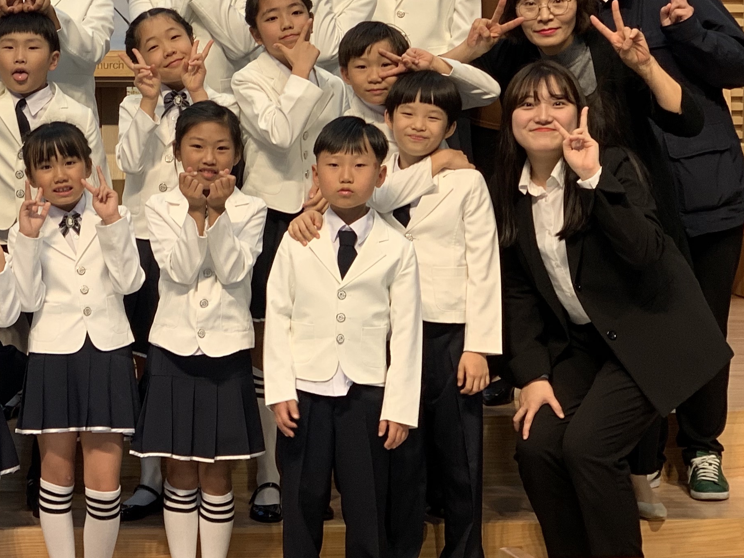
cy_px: 84
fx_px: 2472
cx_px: 28
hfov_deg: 16.8
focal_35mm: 115
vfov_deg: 12.8
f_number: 2.4
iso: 40
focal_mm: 6
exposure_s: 1/120
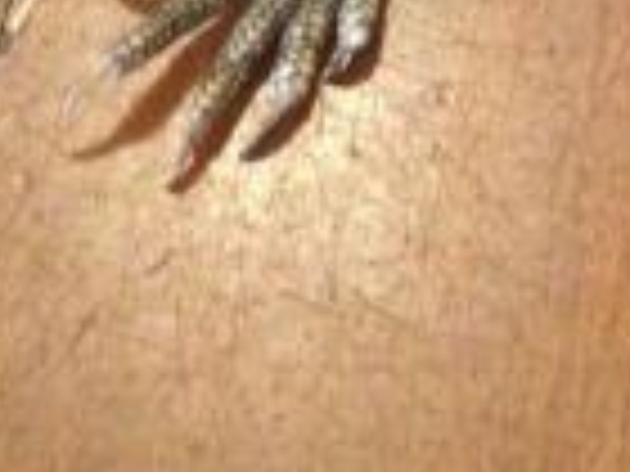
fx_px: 2566
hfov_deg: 13.6
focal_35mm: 141
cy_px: -521
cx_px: 747
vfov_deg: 9.7
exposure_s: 1/15
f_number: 2.4
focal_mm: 4.13
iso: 640
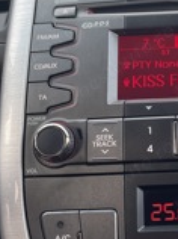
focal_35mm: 66
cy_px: 88
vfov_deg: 29.3
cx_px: 184
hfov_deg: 21.3
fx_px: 454
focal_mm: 4.2
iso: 64
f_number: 1.6
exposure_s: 1/121
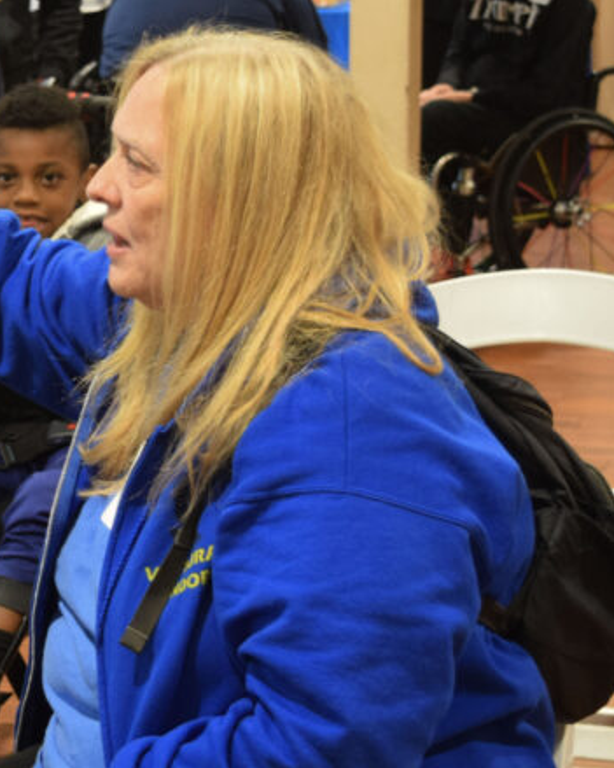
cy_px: 456
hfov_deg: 12.3
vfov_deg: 15.8
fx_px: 2772
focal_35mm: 122
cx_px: -156
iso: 1600
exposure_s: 1/60
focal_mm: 38
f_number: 4.8
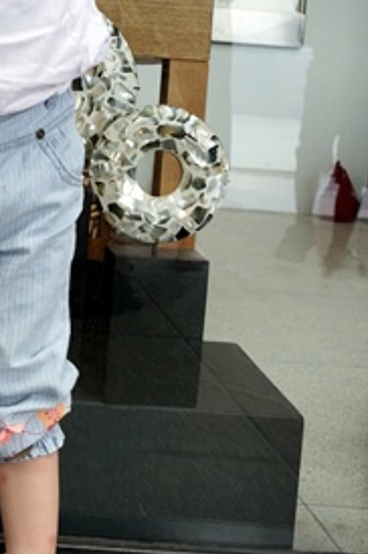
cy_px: 135
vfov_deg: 28.8
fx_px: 1061
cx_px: -33
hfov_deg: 18.9
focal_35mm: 69
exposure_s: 1/80
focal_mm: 18
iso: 100
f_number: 5.6
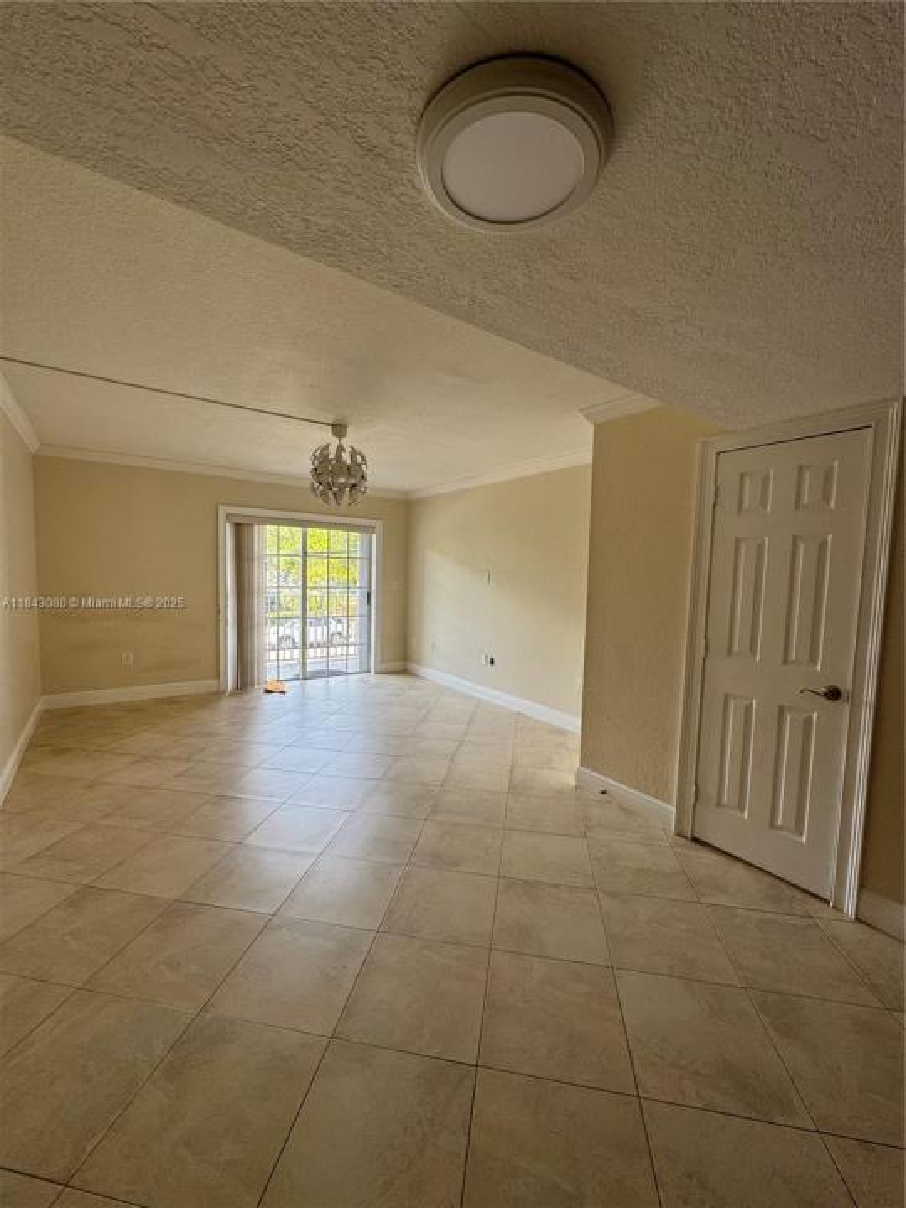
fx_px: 489
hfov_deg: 85.7
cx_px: 453
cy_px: 604
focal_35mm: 14
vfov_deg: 102.1
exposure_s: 1/99
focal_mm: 2.22
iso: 50
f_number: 2.2
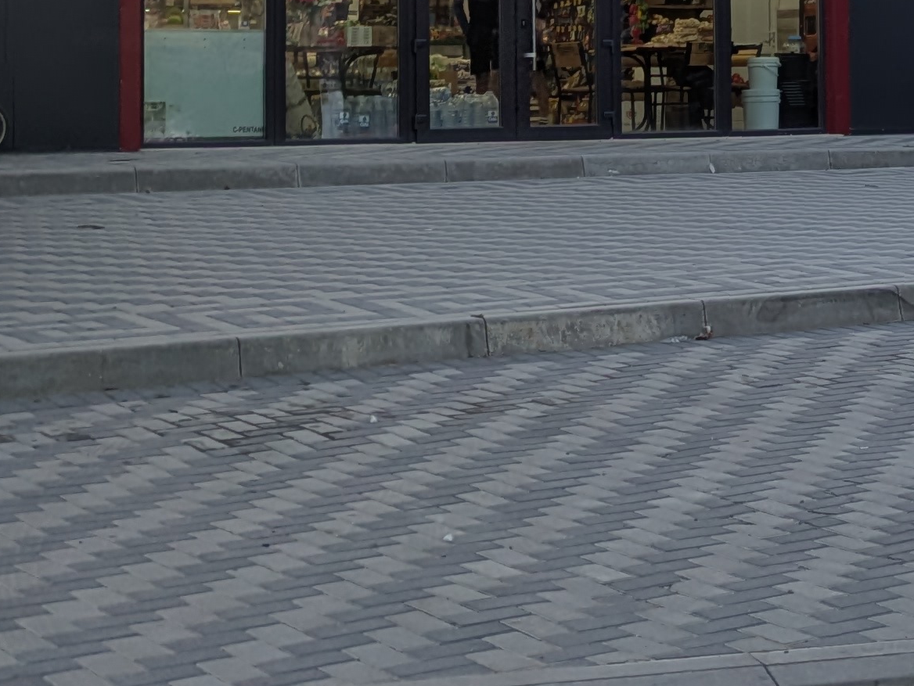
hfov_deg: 19.3
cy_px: -67
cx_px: 911
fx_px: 2615
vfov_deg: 14.6
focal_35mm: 99
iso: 50
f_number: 1.89
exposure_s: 1/156
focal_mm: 5.43
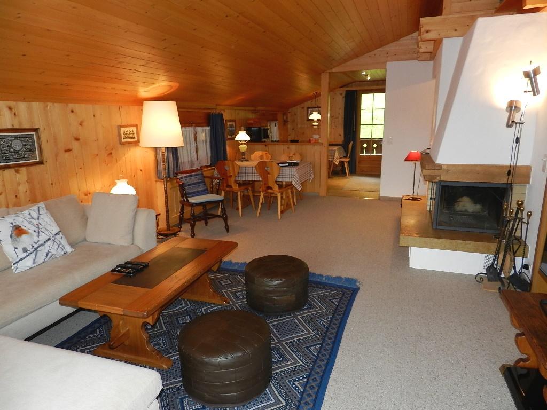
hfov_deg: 73.9
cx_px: 274
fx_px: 363
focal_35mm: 23
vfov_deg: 58.9
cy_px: 205
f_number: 3.4
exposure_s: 1/30
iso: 200
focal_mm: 4
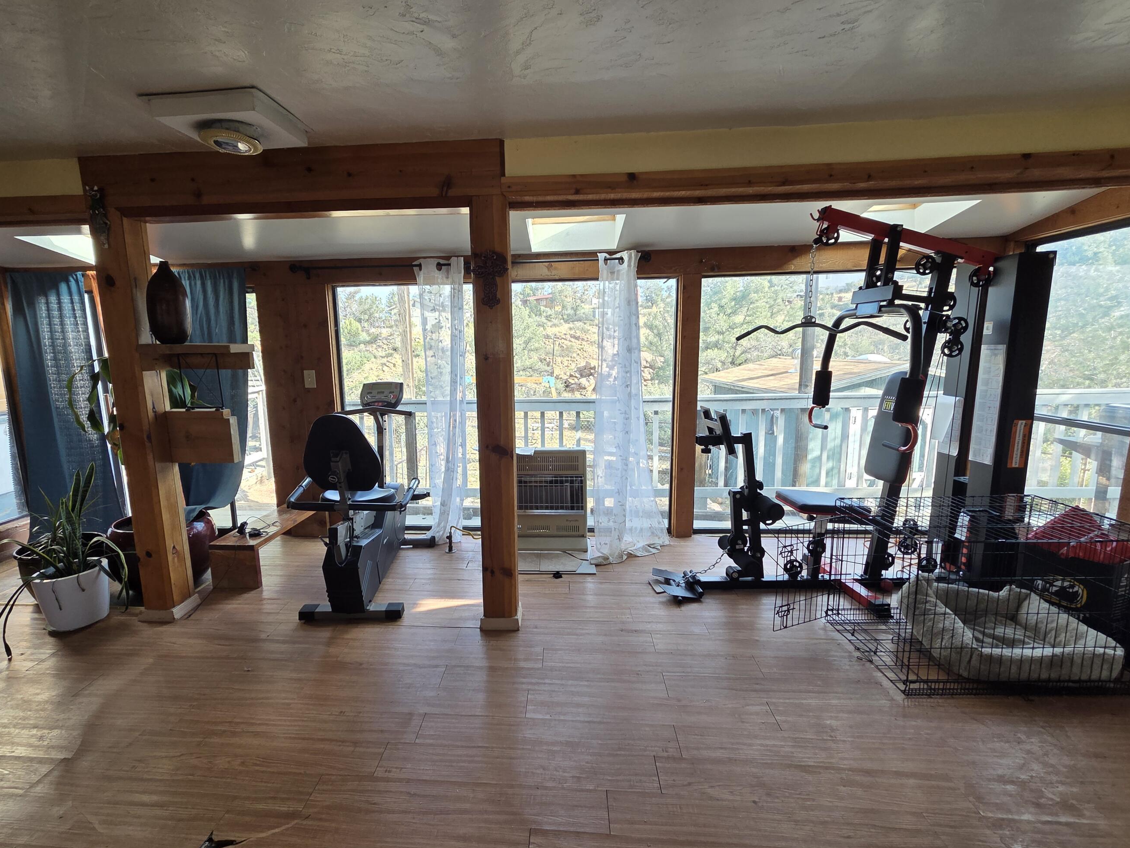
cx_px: 511
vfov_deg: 81.7
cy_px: 437
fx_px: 490
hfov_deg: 97.9
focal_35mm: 15
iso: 64
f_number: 2.2
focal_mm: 2.2
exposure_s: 1/120
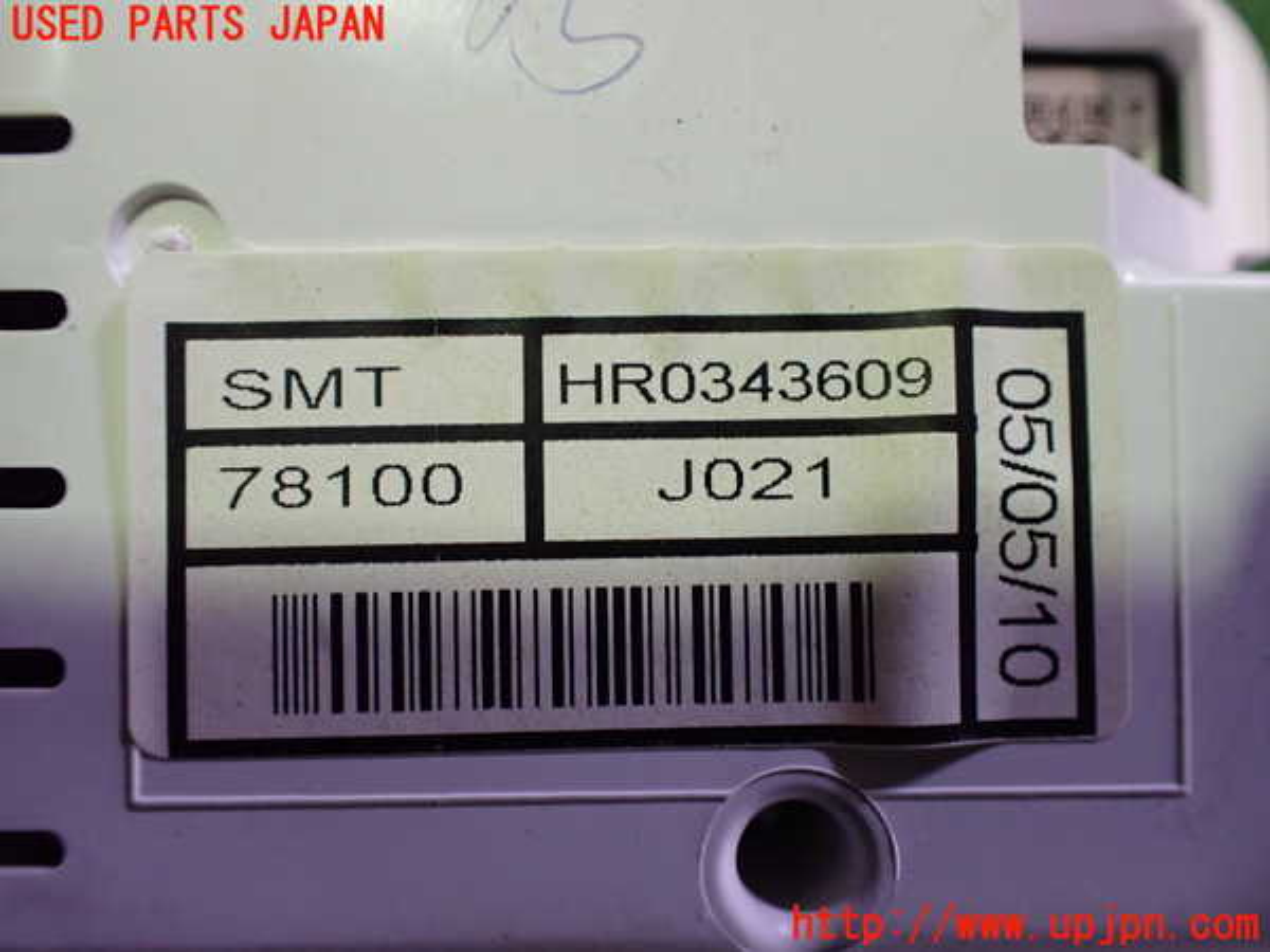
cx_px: 635
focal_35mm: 30
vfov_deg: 46.8
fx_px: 1101
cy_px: 476
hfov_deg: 60.0
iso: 800
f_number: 2.3
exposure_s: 1/125
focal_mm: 5.4
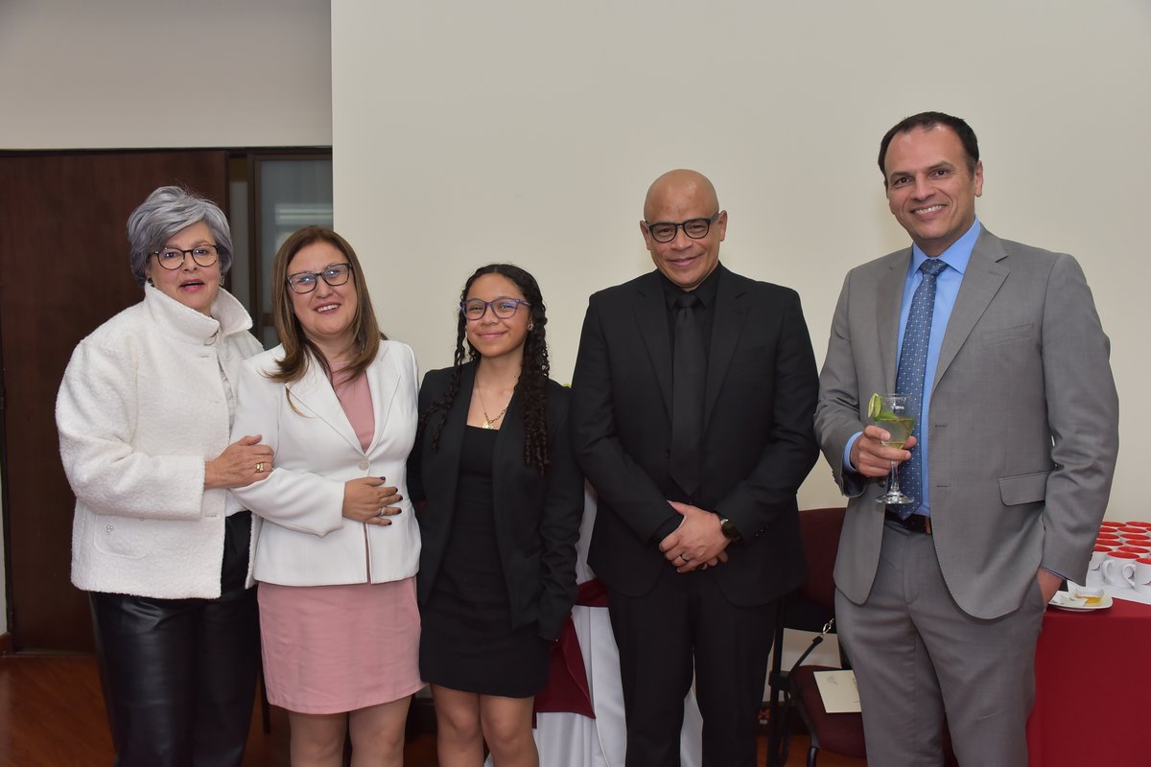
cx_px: 576
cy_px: 384
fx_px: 1119
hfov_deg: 54.4
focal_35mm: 35
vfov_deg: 37.9
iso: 800
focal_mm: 35
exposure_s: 1/100
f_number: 6.3
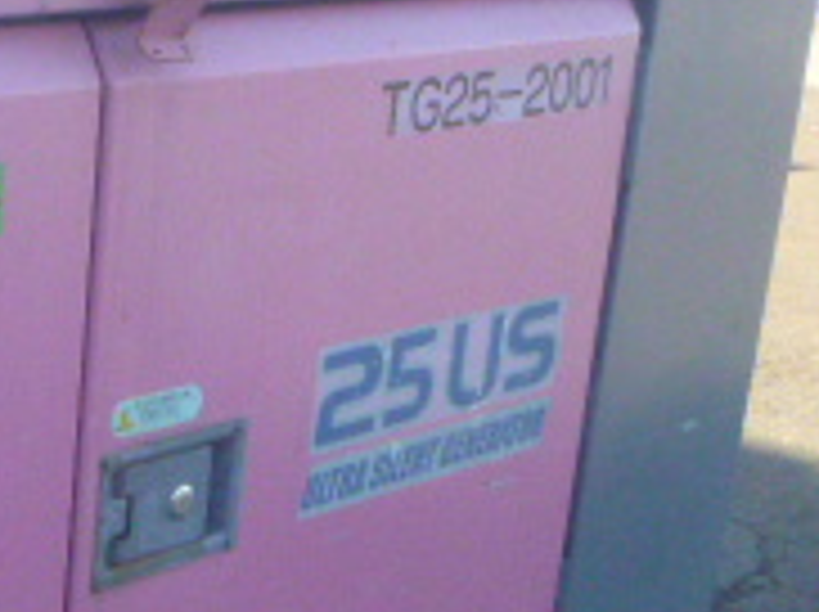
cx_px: -320
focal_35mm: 88
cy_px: 468
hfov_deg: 20.0
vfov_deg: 16.6
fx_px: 2079
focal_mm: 4.5
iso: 400
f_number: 9
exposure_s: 1/400
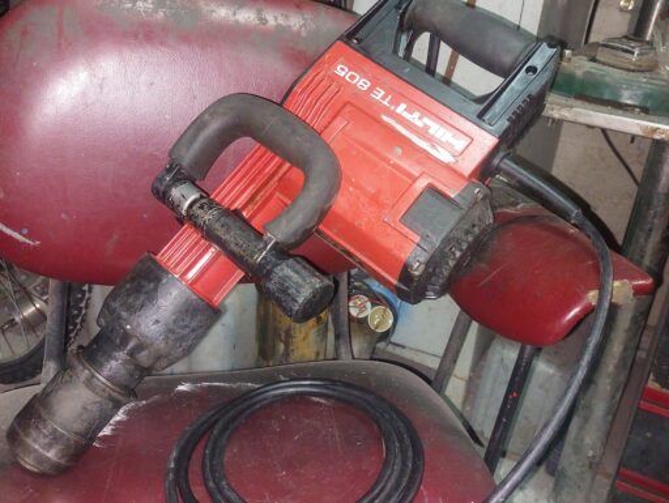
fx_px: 464
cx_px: 334
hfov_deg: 71.5
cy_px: 252
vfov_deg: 56.9
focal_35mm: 24
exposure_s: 1/50
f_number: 1.8
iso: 500
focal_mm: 5.23
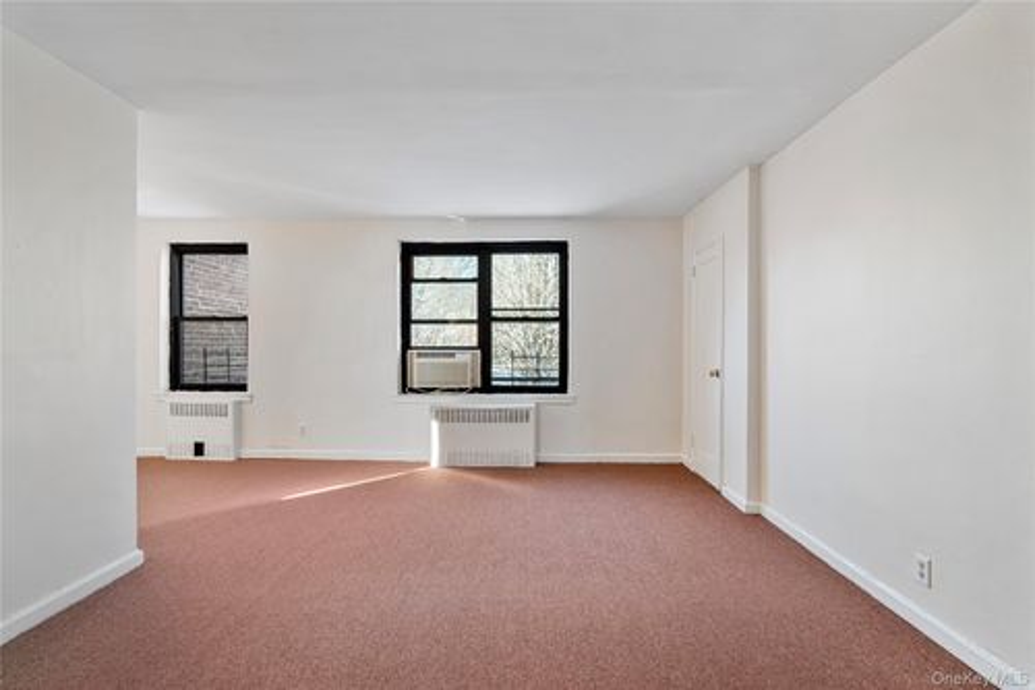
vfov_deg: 73.7
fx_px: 460
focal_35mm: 16
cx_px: 518
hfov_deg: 96.8
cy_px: 345
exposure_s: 1/5
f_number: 7.1
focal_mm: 16
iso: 400
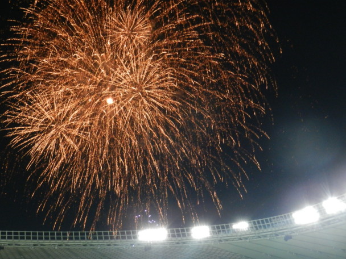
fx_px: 790
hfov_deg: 24.7
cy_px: 92
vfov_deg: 18.6
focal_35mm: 79
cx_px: 146
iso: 560
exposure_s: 1/15
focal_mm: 10.7
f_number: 4.6
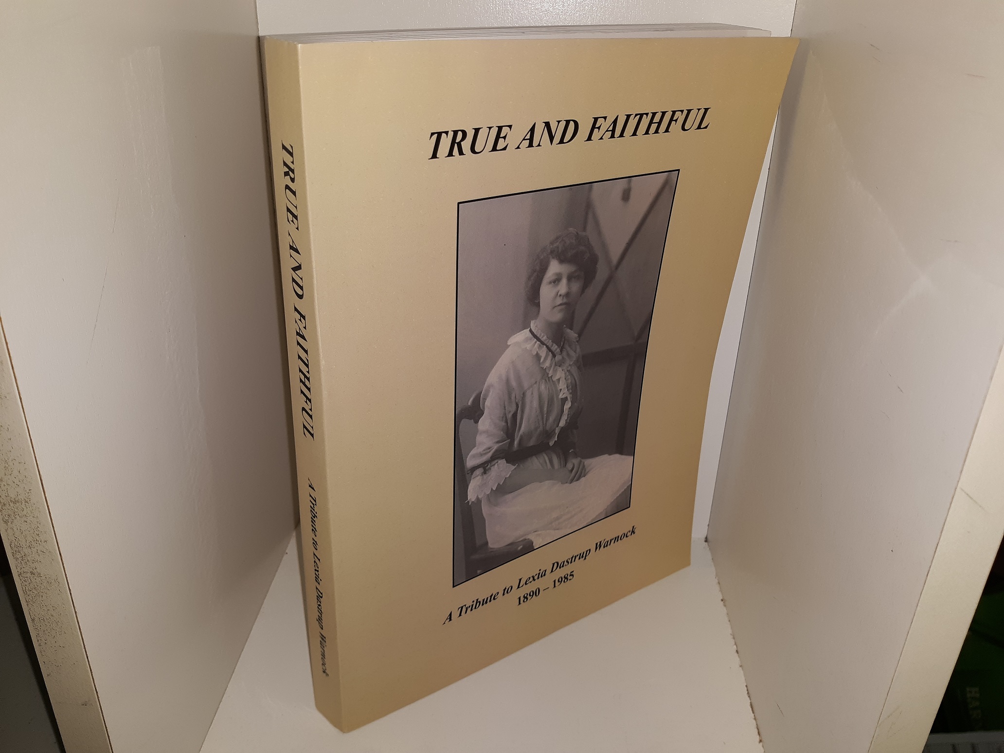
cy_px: 376
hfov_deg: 63.4
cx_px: 502
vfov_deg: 49.7
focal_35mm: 28
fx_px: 812
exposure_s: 1/155
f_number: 1.7
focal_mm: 3.7
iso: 40
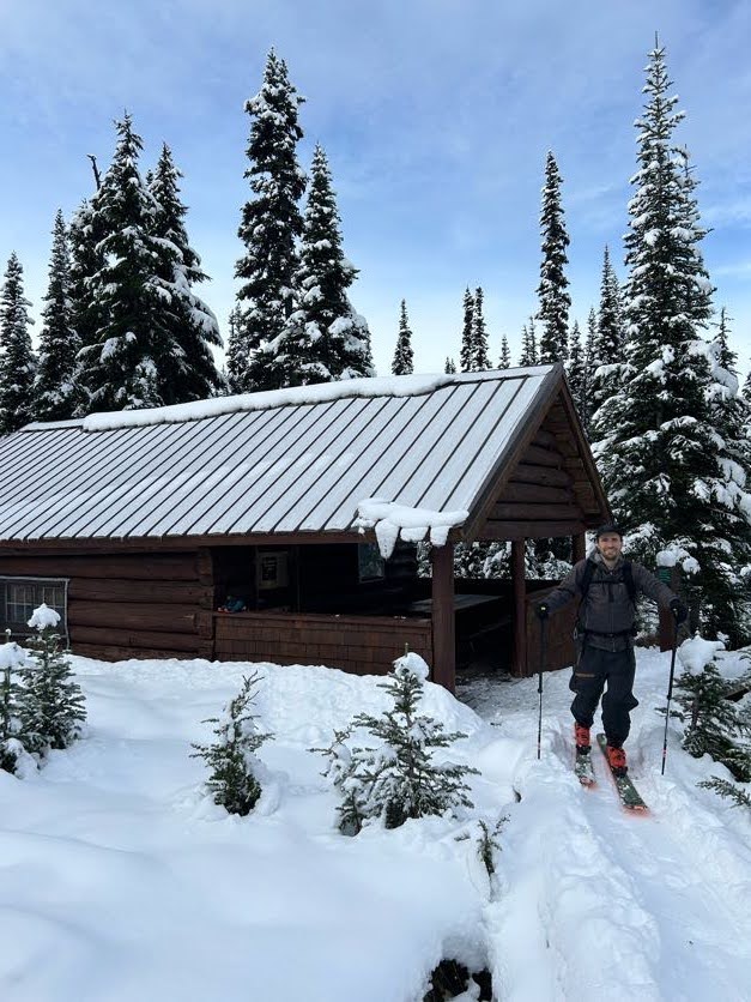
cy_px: 501
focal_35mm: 26
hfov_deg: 53.1
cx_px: 376
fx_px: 752
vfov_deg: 67.3
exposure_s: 1/3704
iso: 50
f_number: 1.5
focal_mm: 5.7
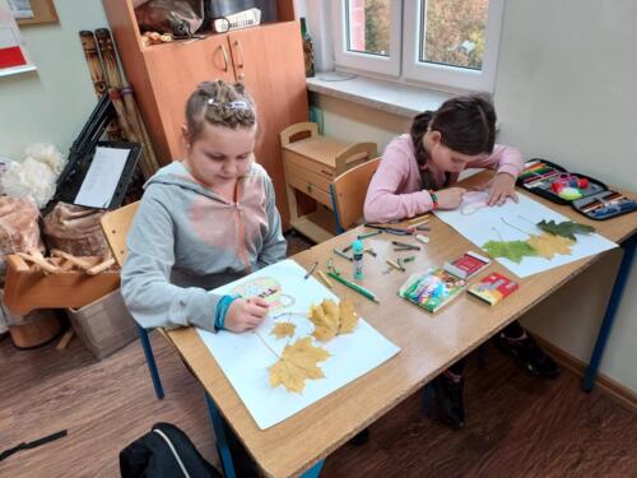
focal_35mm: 24
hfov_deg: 71.6
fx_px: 442
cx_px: 318
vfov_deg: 56.8
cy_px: 239
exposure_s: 1/50
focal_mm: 4.6
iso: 160
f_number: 1.8
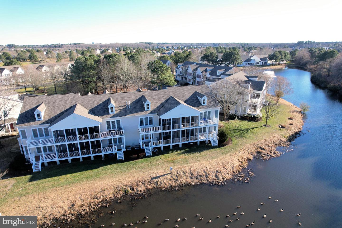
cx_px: 171
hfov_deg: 78.6
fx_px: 209
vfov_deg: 57.2
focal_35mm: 22
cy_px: 114
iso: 100
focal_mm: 8.38
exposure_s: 1/640
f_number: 2.8
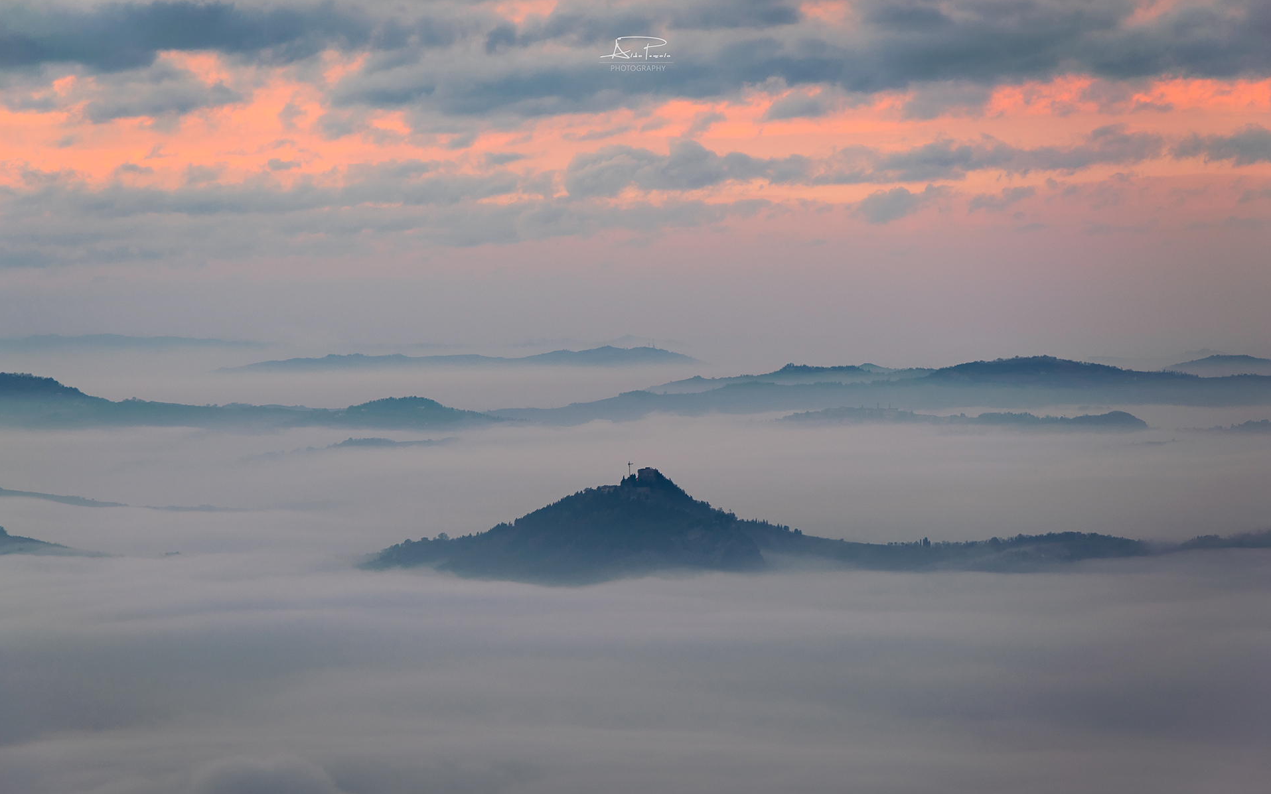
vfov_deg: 9.3
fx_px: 4884
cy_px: 418
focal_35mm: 141
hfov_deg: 14.8
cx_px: 635
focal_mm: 92
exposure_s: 1/10
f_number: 8
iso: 100
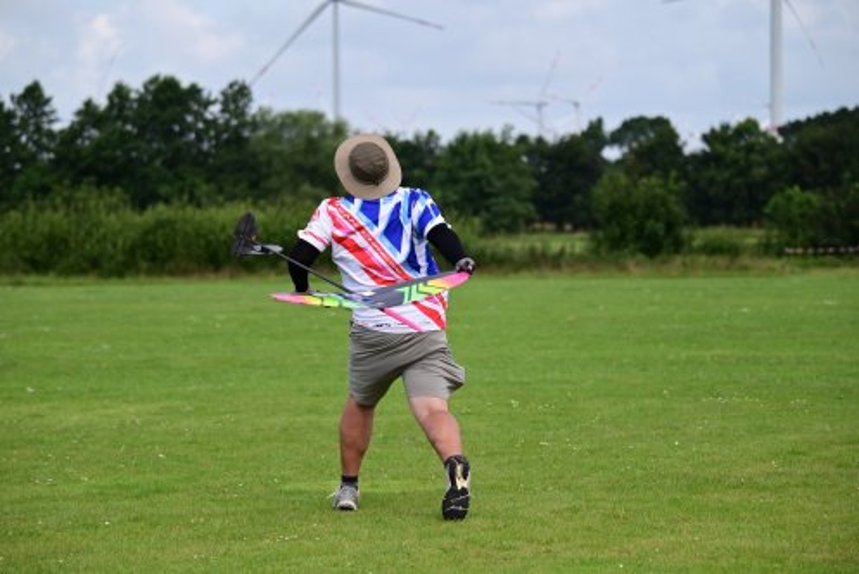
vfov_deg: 8.3
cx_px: 430
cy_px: 287
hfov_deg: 12.4
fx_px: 3939
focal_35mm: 165
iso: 1000
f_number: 5.3
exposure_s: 1/4000
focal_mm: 165
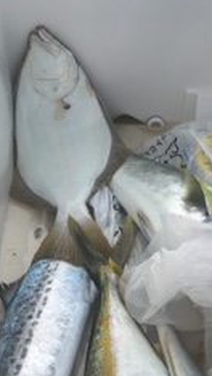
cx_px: 159
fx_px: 538
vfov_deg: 37.1
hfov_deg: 22.1
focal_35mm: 54
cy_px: 300
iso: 25
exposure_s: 1/403
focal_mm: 4.15
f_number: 2.2
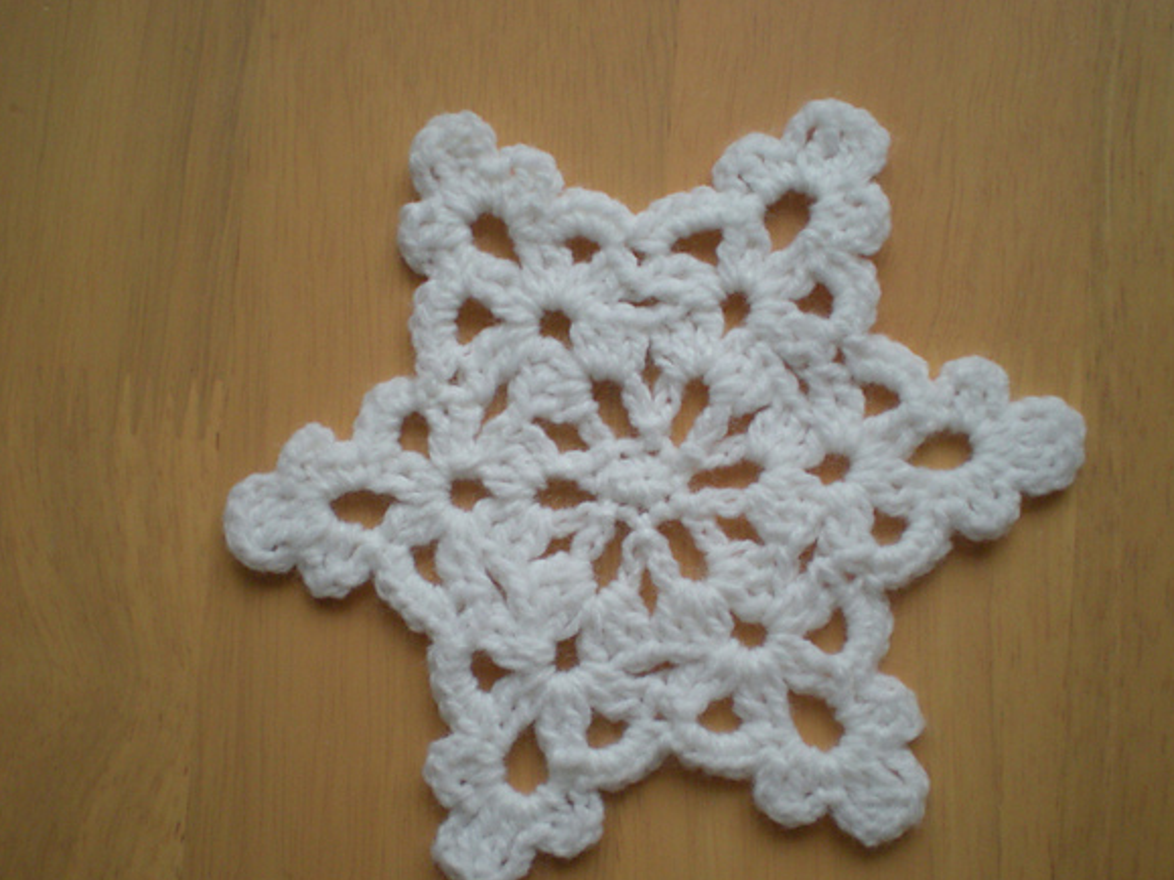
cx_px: 586
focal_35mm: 42
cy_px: 466
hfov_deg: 44.8
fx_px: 1424
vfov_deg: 34.3
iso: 200
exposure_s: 1/30.4
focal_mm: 6.3
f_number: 3.1
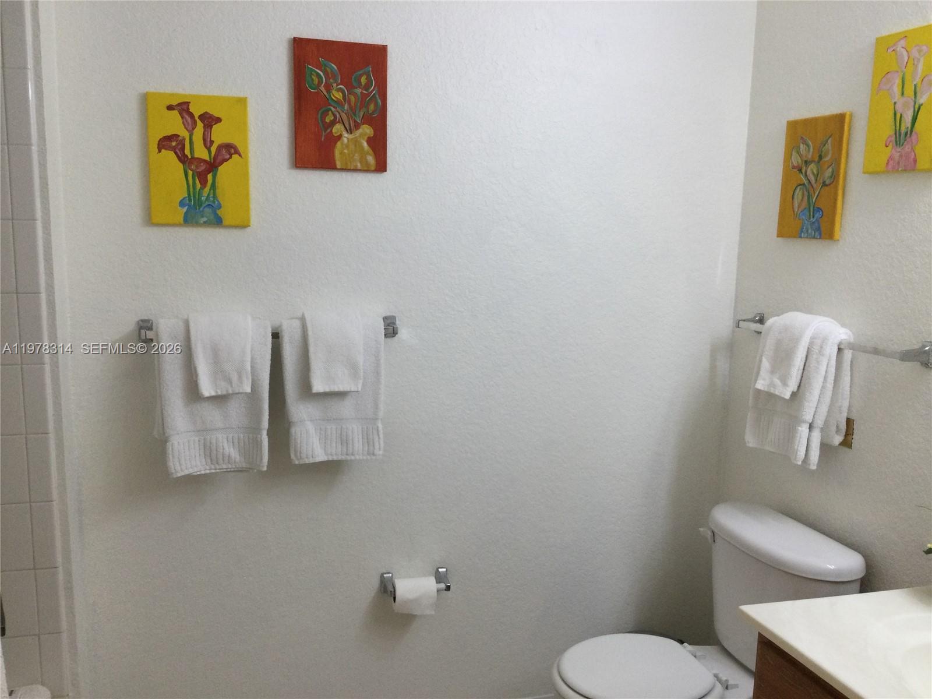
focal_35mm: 31
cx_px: 466
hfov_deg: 58.4
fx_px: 835
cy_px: 350
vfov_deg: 45.4
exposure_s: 1/40
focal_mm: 3.3
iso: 32
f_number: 2.4
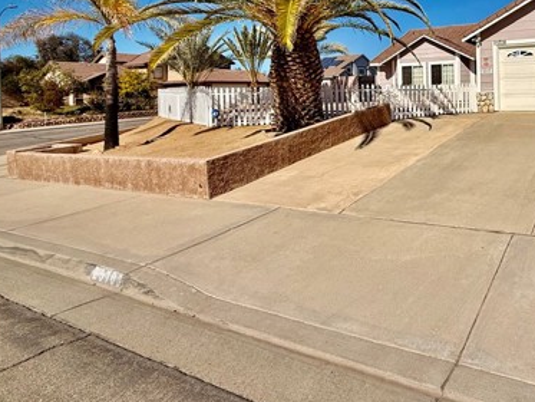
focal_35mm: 24
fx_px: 371
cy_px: 86
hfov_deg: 64.2
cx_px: 440
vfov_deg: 53.4
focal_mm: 2.22
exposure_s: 1/6173
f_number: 2.2
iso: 40
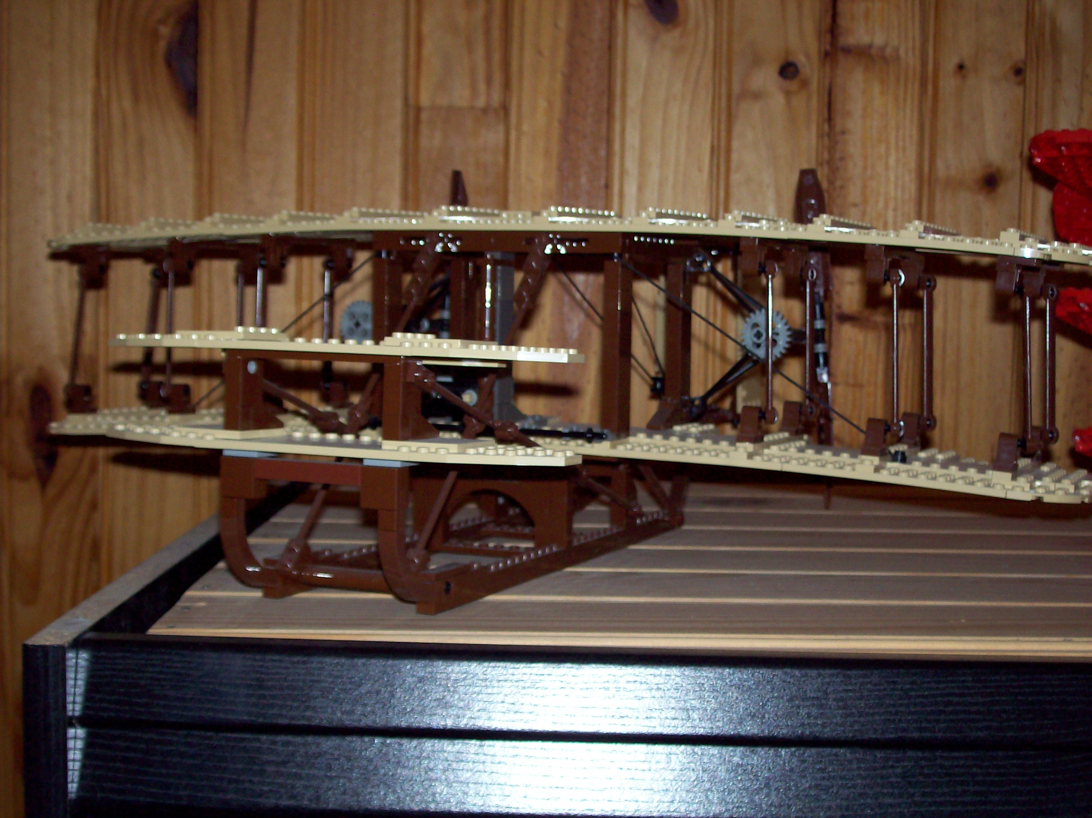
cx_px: 546
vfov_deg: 26.1
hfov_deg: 34.4
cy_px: 409
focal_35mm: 56
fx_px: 1766
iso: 80
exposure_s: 1/83.6
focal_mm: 9.4
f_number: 3.4
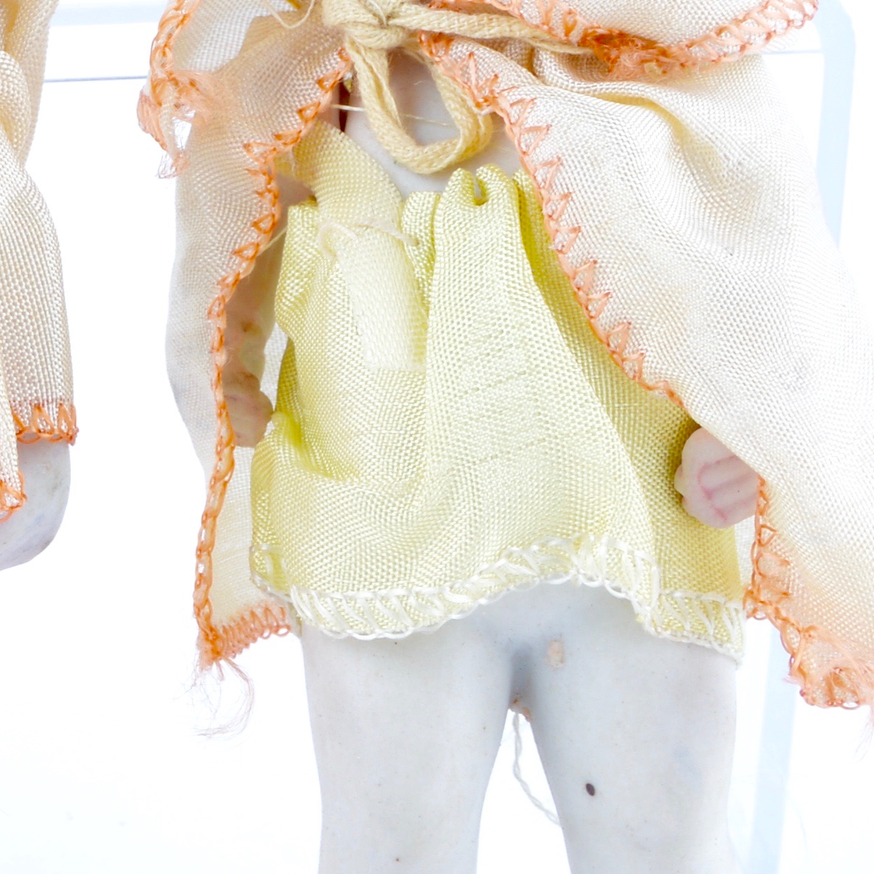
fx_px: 7256
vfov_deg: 6.9
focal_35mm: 254
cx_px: -836
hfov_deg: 6.7
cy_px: 272
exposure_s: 1/25
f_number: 10
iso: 100
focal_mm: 42
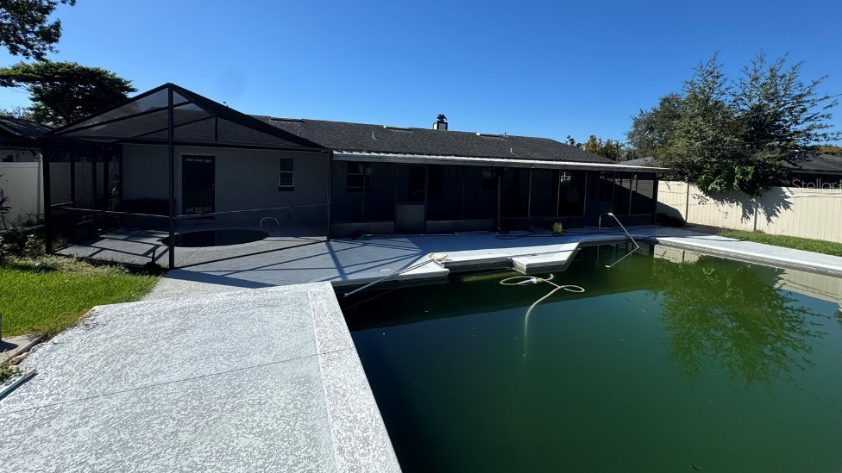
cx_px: 431
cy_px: 185
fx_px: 357
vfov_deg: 66.3
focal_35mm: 16
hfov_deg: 99.4
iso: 50
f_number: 2.2
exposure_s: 1/2273
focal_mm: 2.22
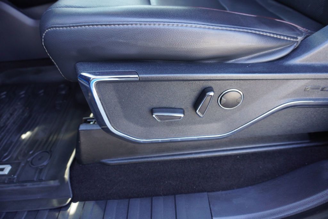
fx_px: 219
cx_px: 164
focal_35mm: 24
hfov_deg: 73.7
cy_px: 110
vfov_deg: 53.2
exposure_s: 1/60
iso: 500
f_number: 4
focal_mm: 16
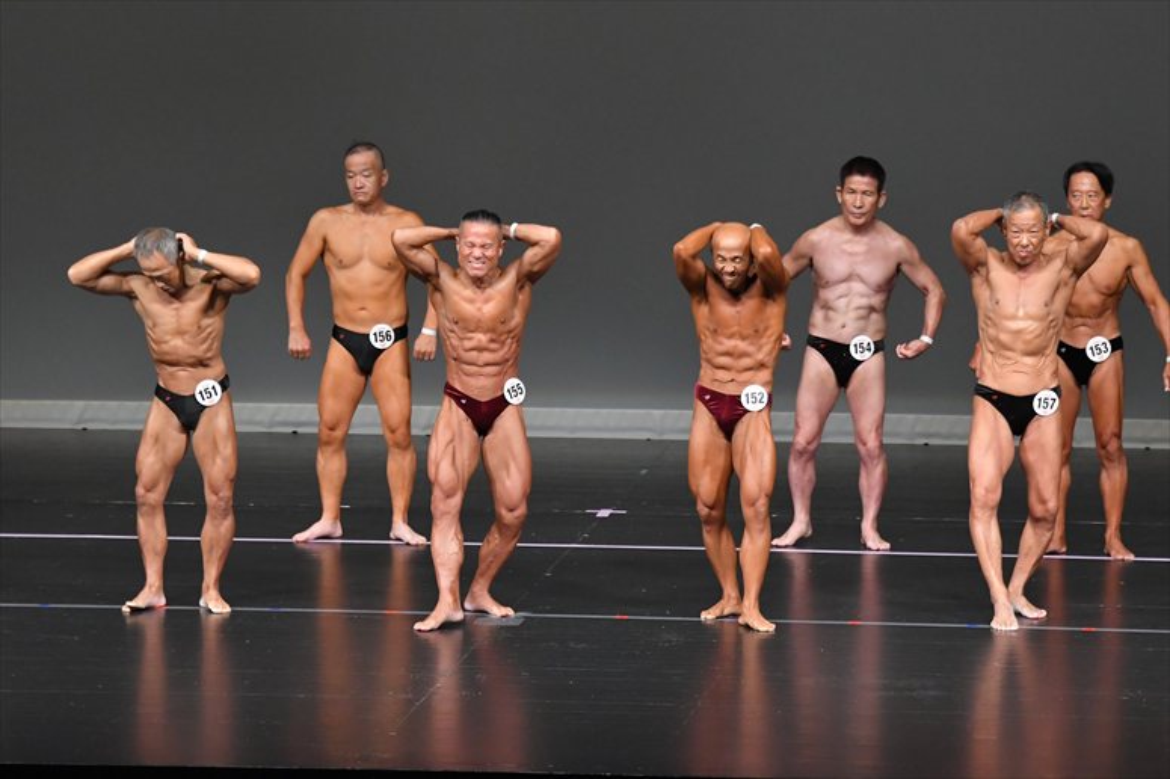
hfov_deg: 9.2
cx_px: 585
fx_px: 7309
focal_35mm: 225
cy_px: 390
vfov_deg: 6.1
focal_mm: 150
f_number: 5.6
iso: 4000
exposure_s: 1/400
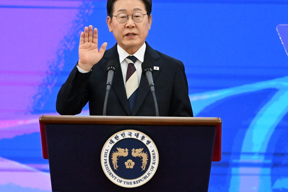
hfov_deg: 2.8
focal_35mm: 744
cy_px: 95
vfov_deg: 1.8
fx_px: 5952
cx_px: 135
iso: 16000
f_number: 6
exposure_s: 1/500
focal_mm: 480
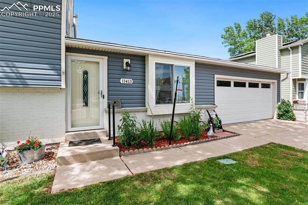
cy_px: 102
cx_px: 154
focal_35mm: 17
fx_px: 145
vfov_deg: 70.3
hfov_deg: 93.3
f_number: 8
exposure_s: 1/250
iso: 400
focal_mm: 17
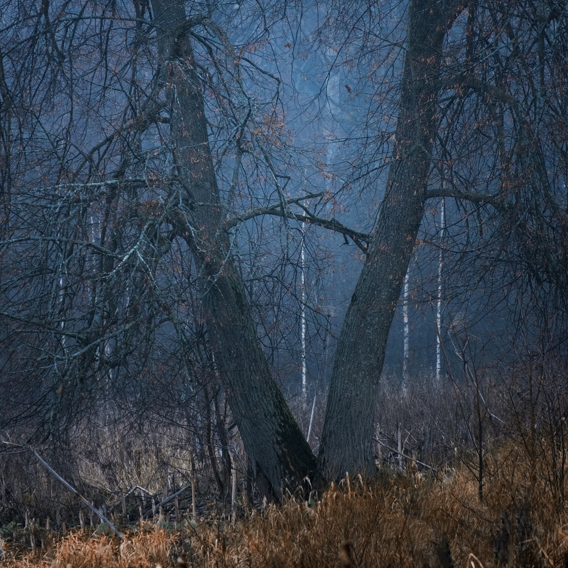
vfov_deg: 4.6
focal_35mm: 384
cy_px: 194
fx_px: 7129
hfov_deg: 4.6
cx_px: 283
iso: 200
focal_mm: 200
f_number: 4.8
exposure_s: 1/160
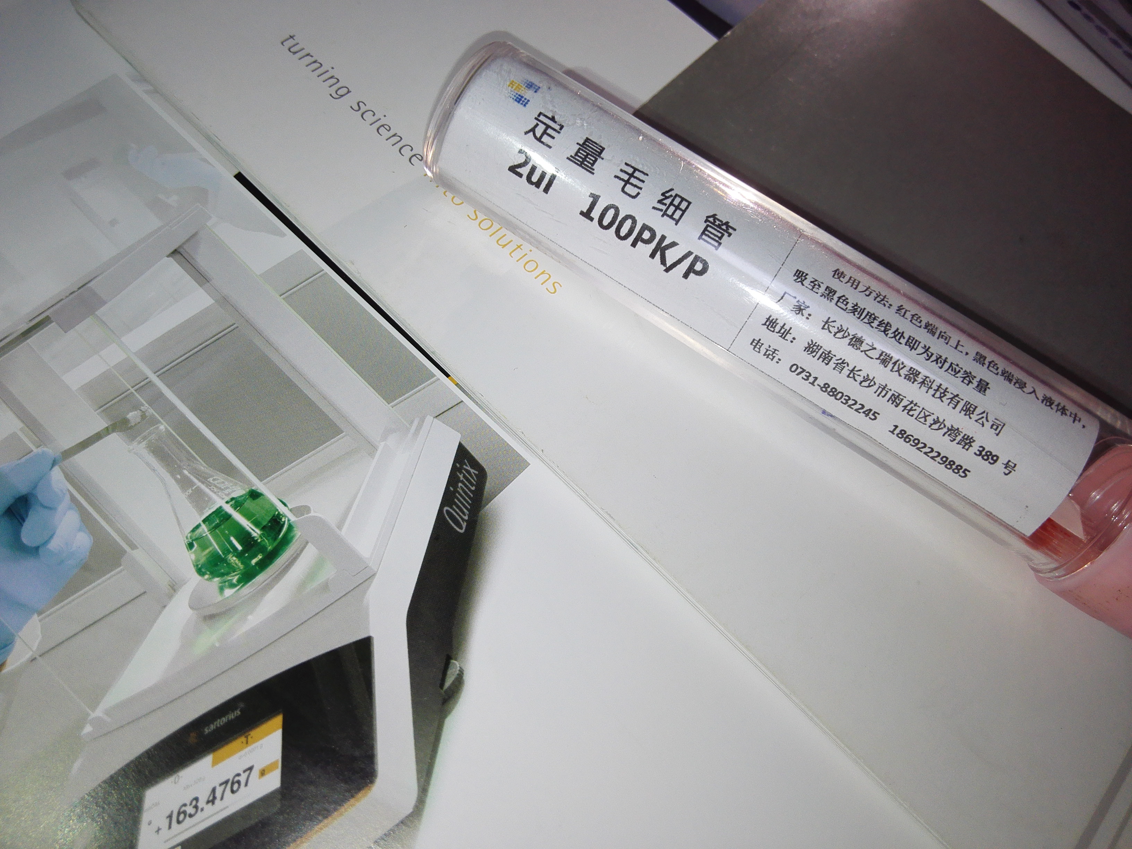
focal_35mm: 29
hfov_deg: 61.7
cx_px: 566
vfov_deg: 48.2
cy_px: 424
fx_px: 948
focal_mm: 3.8
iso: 100
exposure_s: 1/100
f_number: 2
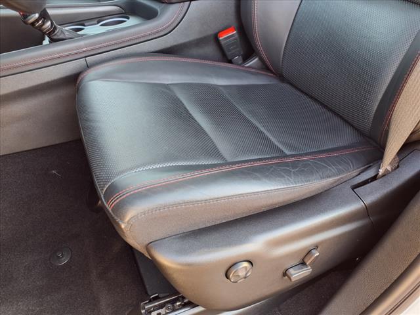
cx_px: 210
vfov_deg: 51.4
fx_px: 328
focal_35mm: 27
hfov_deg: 65.3
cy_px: 158
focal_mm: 3.58
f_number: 1.9
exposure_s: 1/40
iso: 80
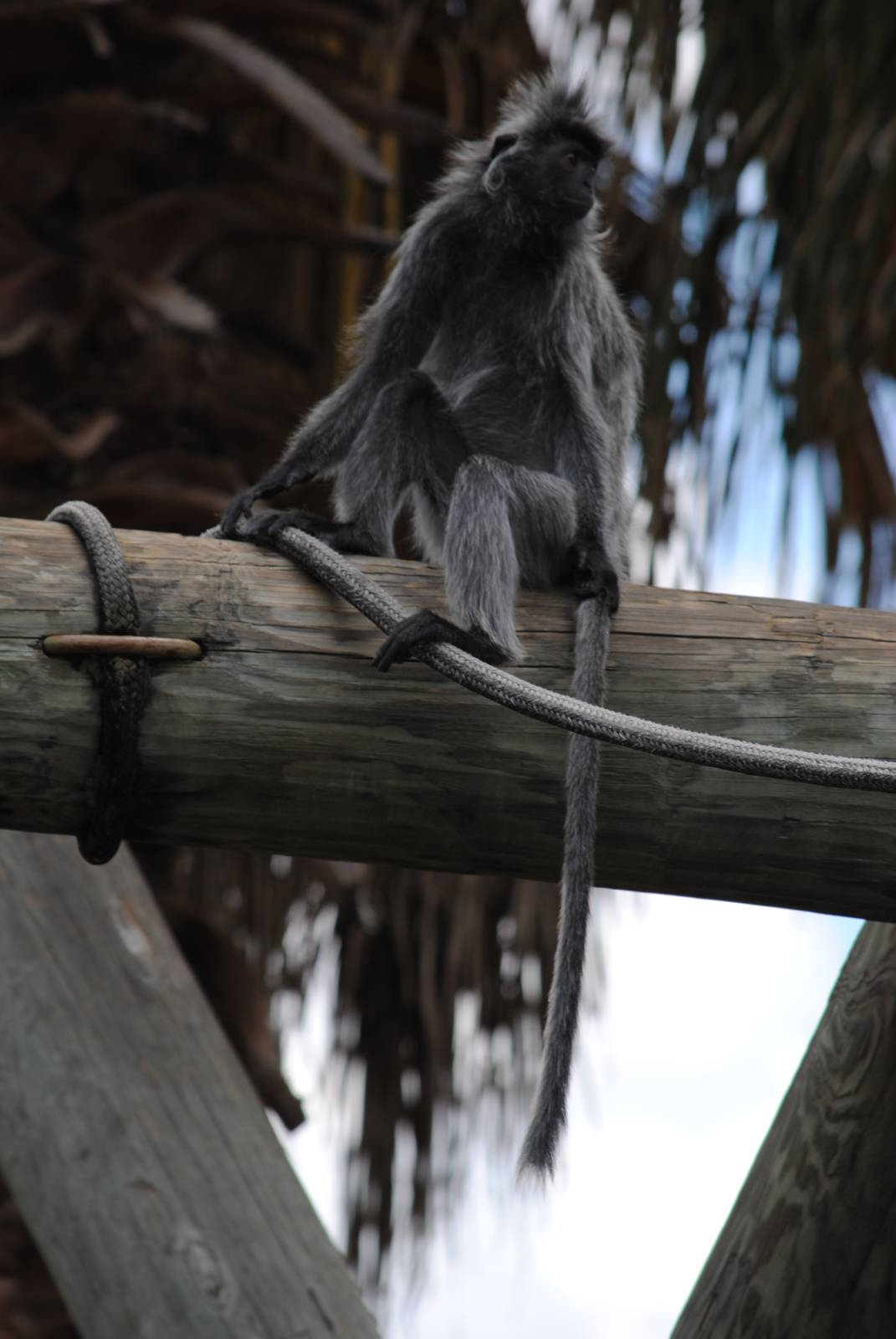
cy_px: 670
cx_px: 448
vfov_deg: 5.7
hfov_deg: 3.8
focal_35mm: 360
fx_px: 13401
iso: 100
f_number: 7.1
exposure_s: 1/200
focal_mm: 240
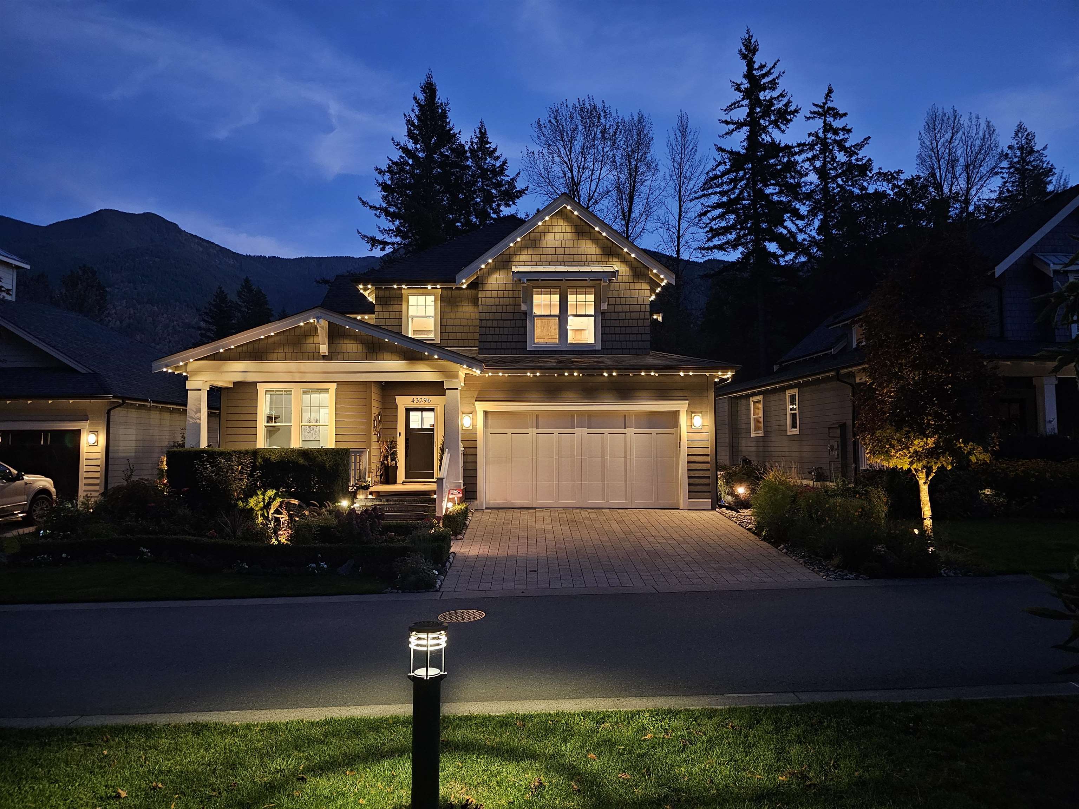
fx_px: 717
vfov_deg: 58.9
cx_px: 540
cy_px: 404
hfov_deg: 73.9
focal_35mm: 23
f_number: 1.7
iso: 640
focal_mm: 6.3
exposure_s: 1/24
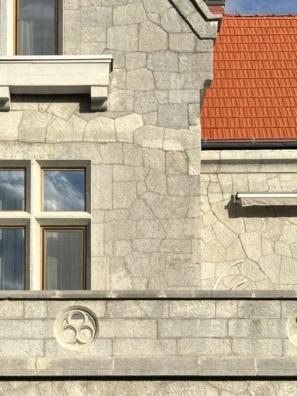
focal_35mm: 87
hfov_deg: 17.0
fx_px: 995
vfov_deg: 22.0
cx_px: 106
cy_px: 349
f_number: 1.78
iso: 64
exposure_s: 1/2469
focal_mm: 6.86
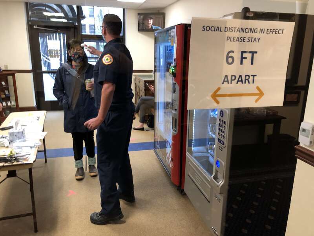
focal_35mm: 28
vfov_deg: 49.7
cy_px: 118
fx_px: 254
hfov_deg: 63.4
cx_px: 157
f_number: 1.8
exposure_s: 1/15
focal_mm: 3.99
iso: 50
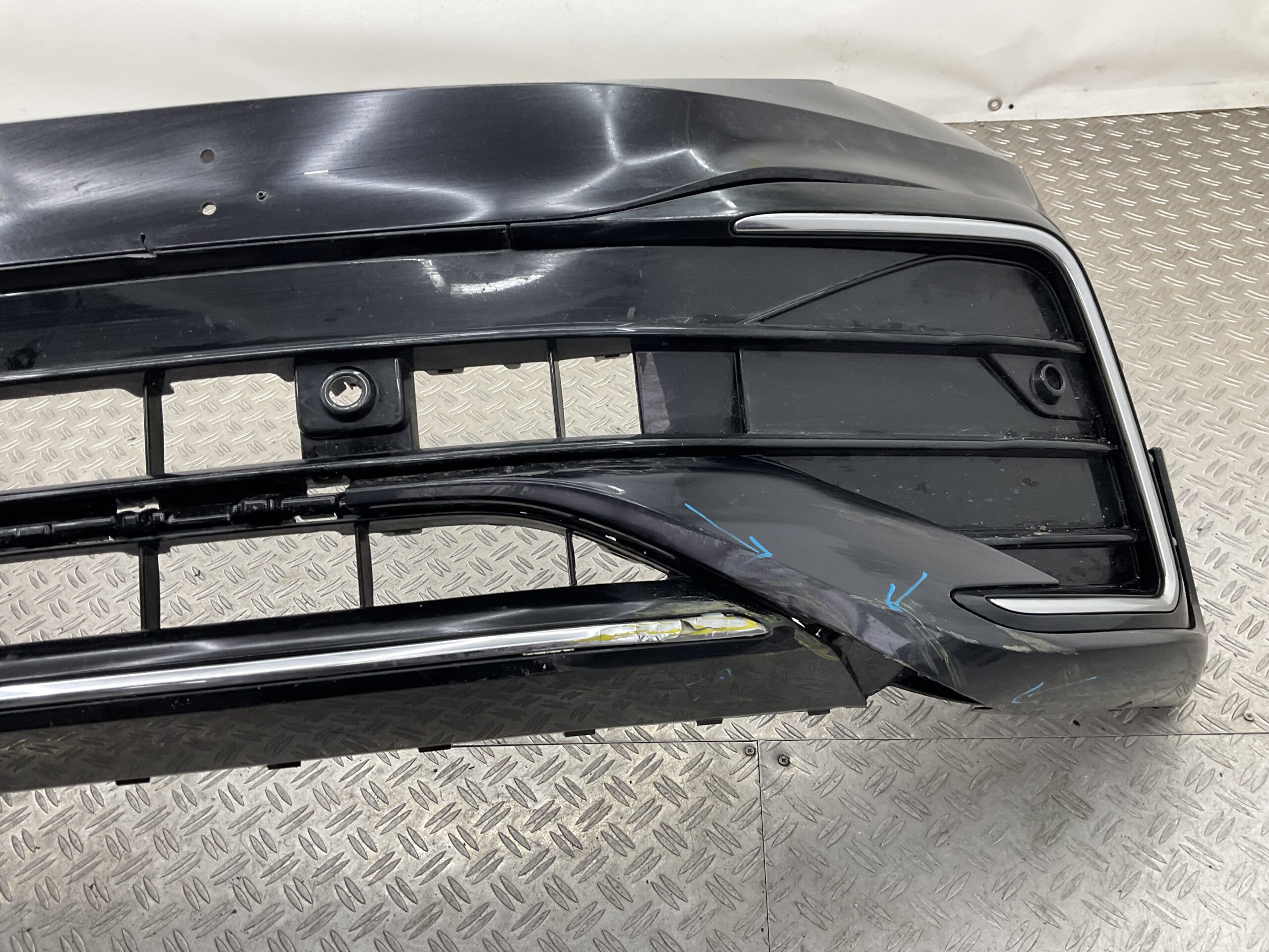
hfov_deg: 61.7
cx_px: 634
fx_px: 1063
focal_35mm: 29
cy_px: 476
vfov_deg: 48.2
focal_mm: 3
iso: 64
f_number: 1.8
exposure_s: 1/100
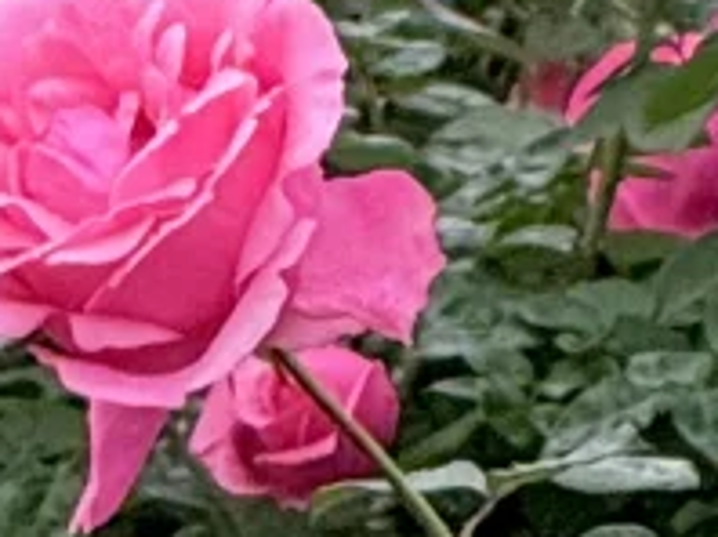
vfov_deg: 1.7
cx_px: 892
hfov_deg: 2.3
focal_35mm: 874
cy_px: -185
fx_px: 18106
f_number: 2.8
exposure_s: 1/99
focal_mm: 15.66
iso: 125
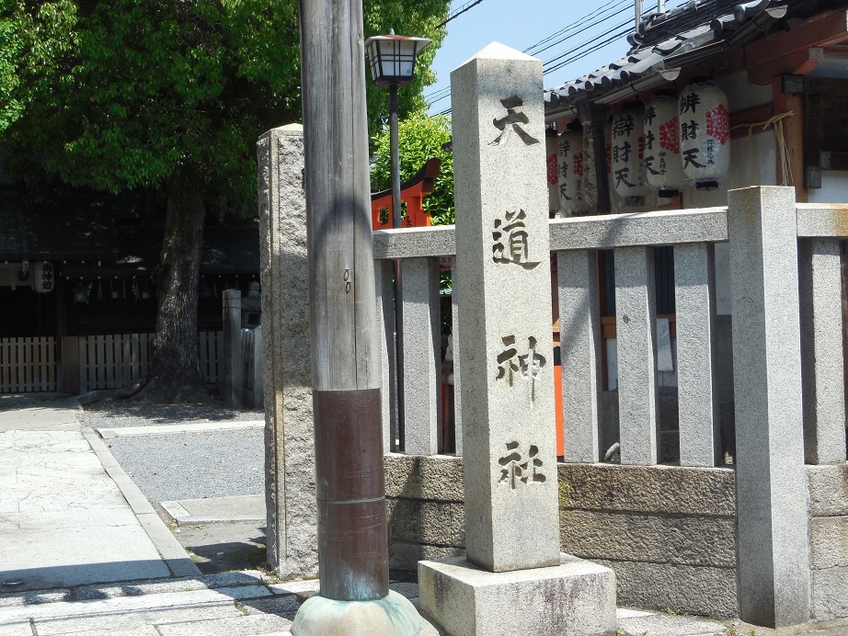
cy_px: 318
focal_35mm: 53
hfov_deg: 36.2
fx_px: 1299
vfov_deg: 27.5
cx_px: 424
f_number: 4
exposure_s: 1/640
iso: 125
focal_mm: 9.4
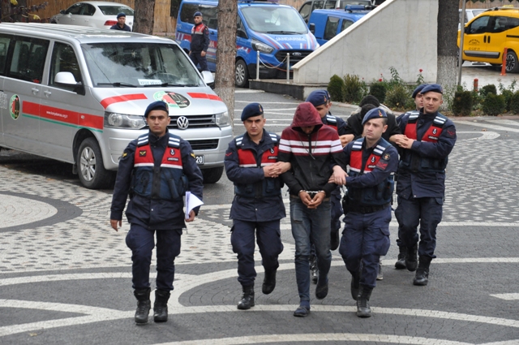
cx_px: 260
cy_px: 172
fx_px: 1987
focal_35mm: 138
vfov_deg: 9.9
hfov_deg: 14.9
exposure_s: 1/320
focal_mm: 92
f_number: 9
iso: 800
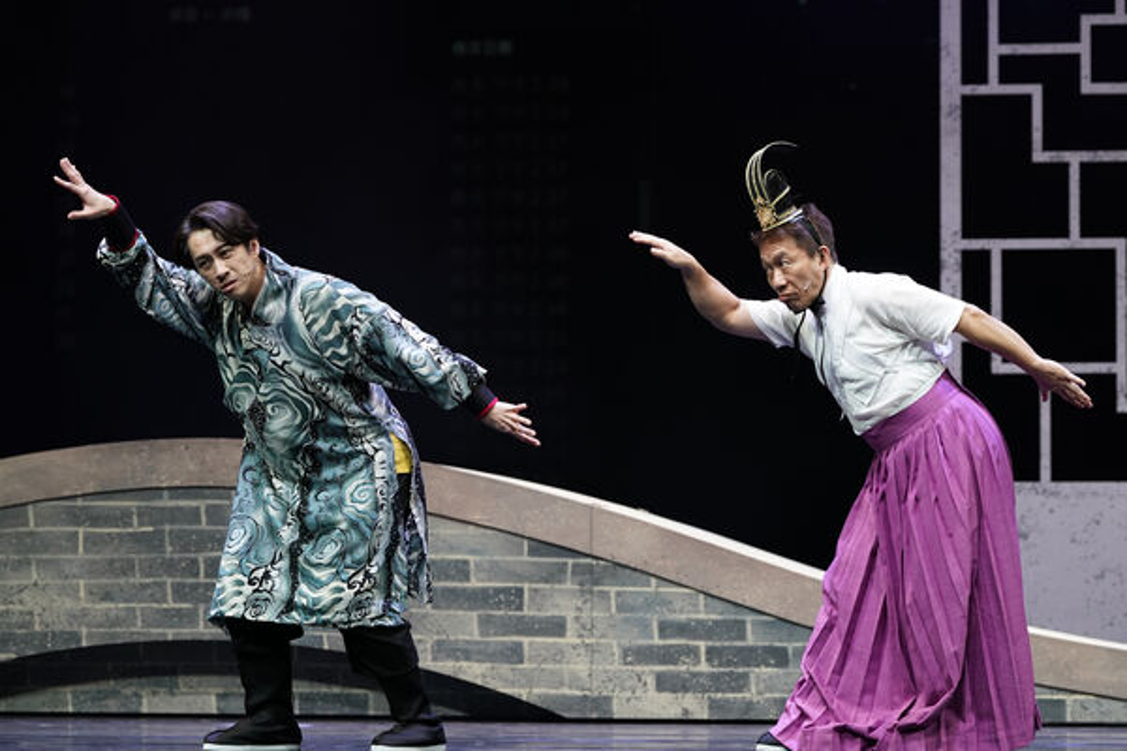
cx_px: 564
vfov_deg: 10.0
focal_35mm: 137
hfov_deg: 15.0
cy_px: 376
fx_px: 4289
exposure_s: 1/125
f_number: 4
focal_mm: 137
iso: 1000
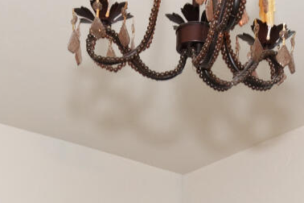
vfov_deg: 8.7
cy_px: 573
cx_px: 146
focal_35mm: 135
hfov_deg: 15.2
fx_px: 1140
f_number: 8
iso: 500
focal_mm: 17
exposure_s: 1/20
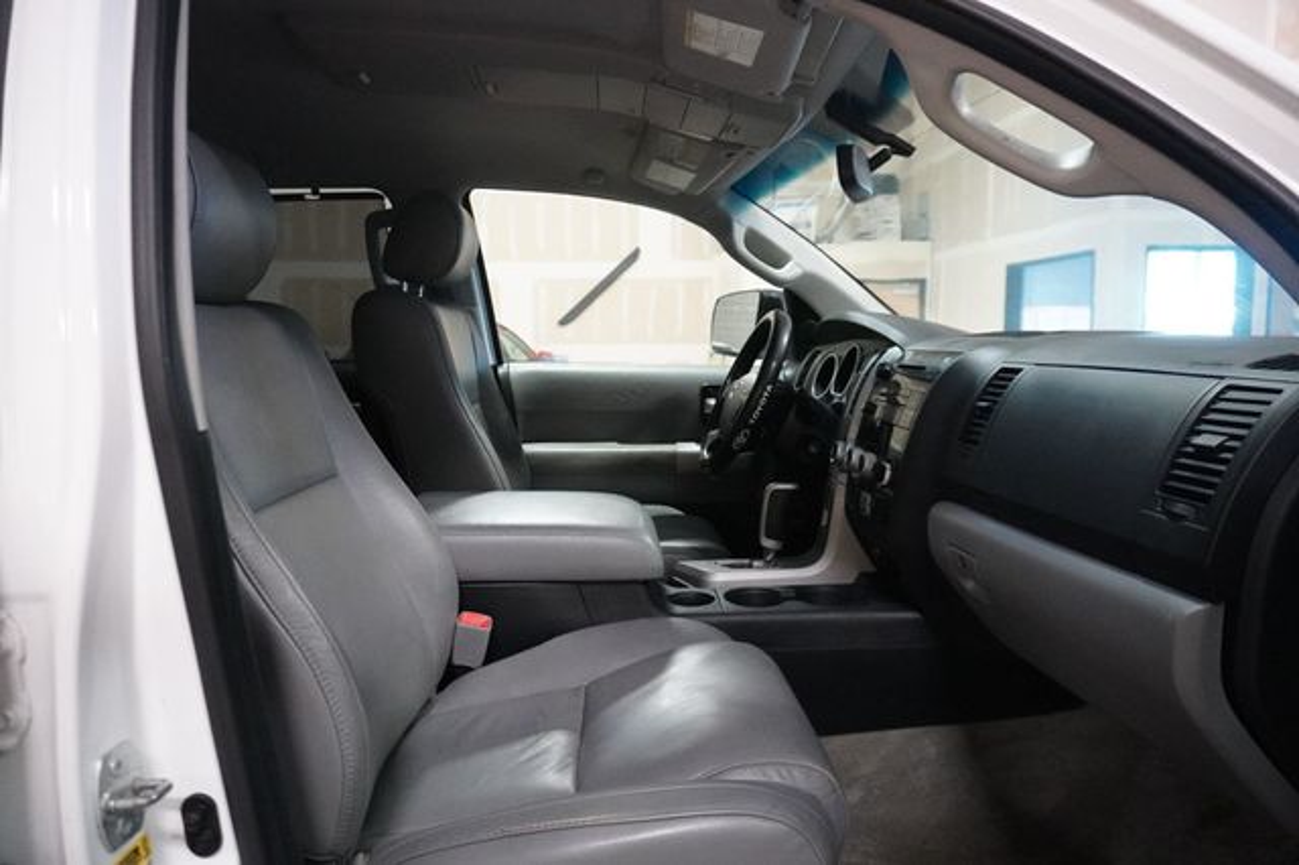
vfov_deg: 53.1
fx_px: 866
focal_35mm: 24
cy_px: 432
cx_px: 650
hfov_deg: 73.8
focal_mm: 16
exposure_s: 1/125
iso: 6400
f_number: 3.5
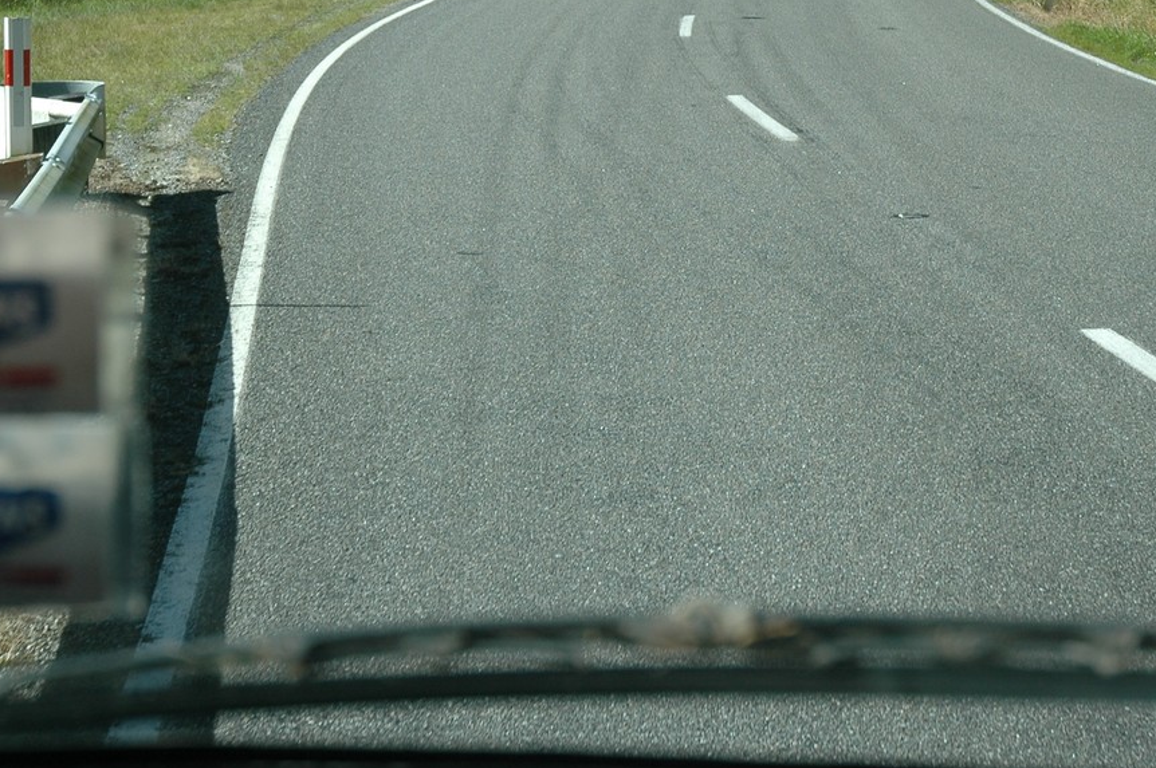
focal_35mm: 89
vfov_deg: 15.2
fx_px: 2855
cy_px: 106
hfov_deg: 22.9
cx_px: 536
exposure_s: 1/1000
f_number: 4.2
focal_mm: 34
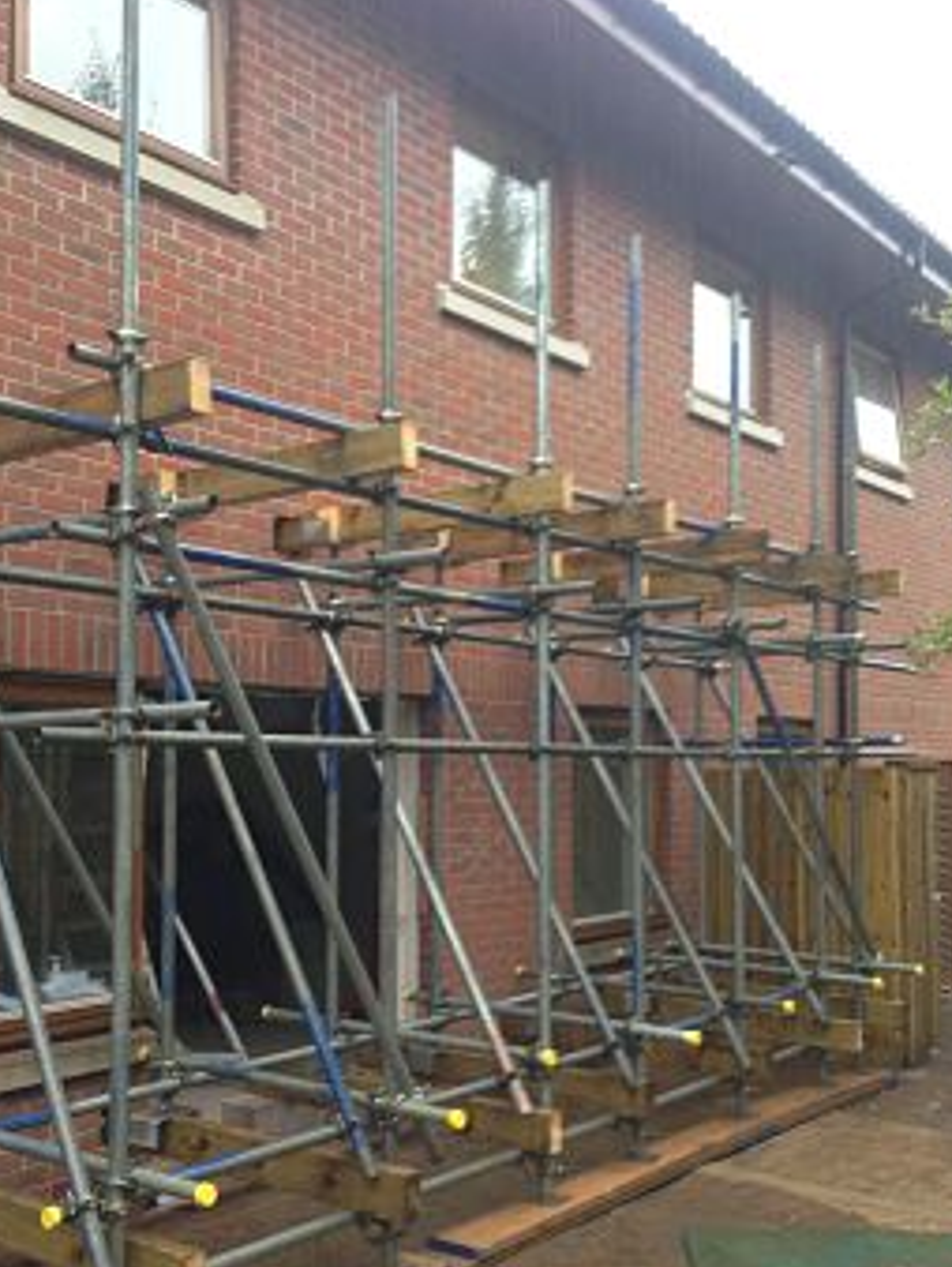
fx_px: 1428
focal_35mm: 39
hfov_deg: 36.8
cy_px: 701
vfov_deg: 47.8
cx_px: 424
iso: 64
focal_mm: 4.13
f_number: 2.4
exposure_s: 1/40
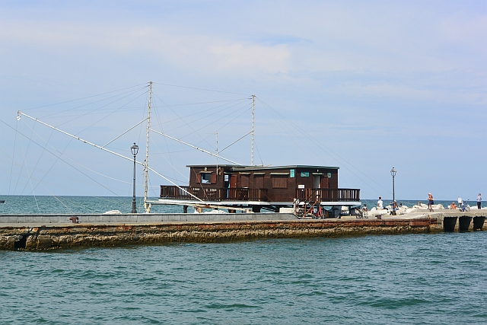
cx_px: 244
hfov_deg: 28.1
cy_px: 162
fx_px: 974
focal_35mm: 72
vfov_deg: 18.9
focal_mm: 26.7
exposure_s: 1/1000
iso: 160
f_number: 5.6
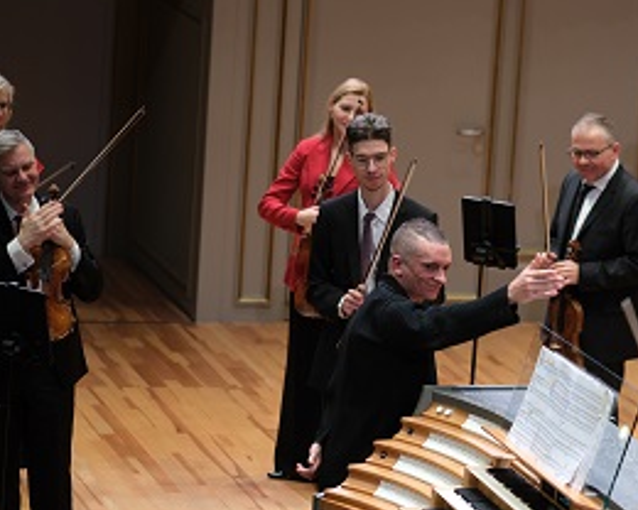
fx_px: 3682
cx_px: 393
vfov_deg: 7.9
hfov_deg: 9.9
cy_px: 265
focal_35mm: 195
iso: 400
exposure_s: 1/125
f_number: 2
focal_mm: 90
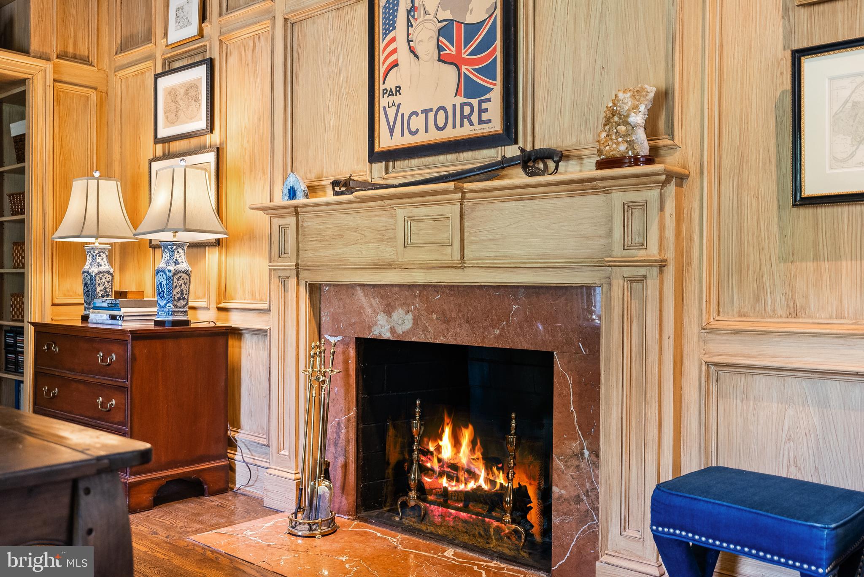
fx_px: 756
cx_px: 432
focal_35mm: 32
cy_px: 288
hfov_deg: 59.5
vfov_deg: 41.7
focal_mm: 31.5
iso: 1600
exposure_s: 1/25
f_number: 4
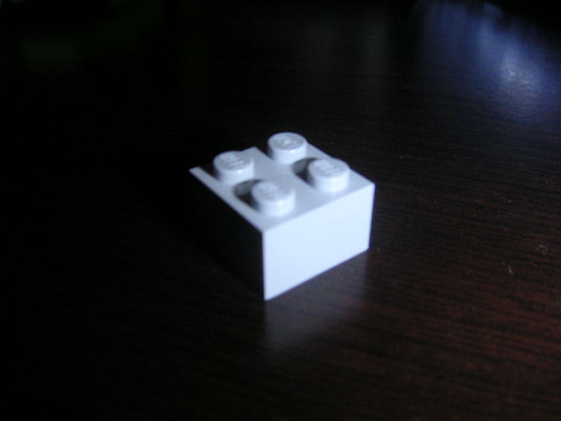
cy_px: 210
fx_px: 616
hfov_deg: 49.0
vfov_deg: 37.7
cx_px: 280
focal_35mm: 38
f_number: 6.7
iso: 160
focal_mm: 6
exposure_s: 1/45
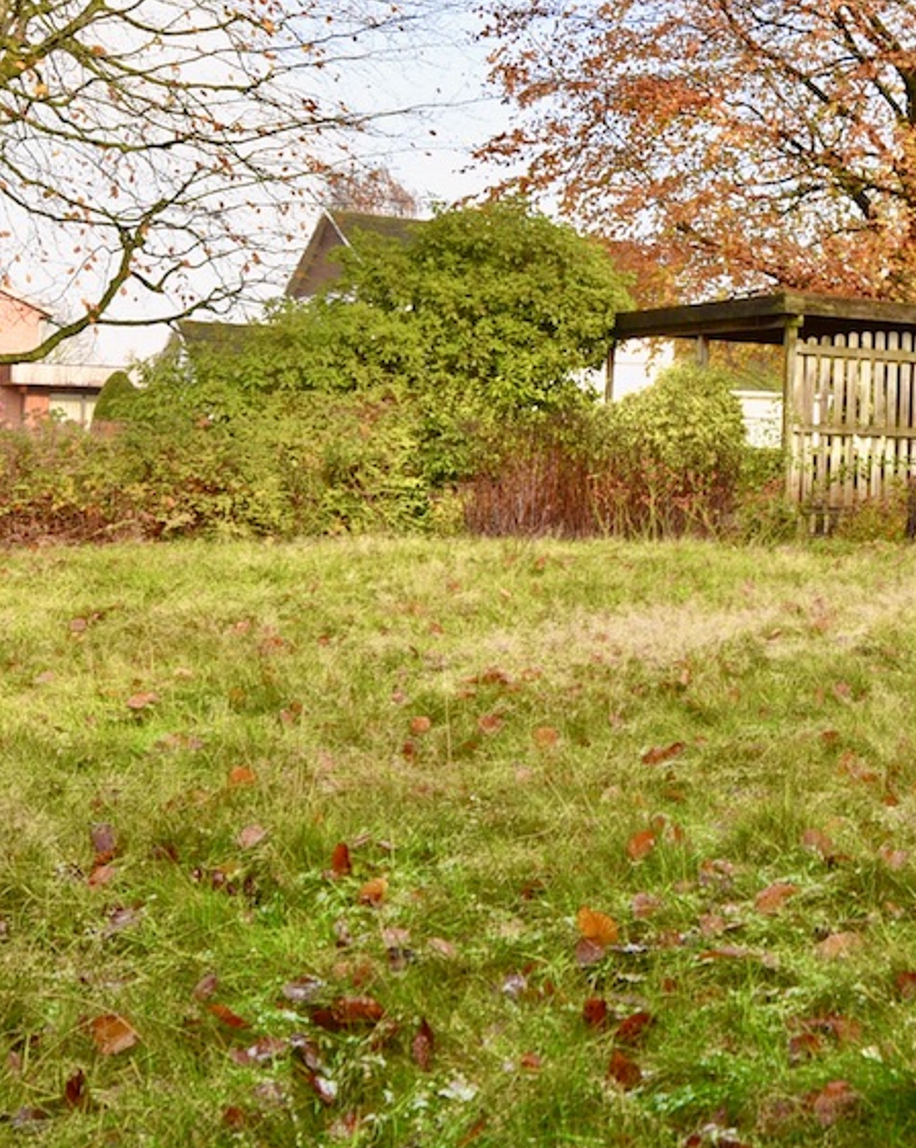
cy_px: 393
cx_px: 1002
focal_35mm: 45
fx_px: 1527
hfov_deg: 30.1
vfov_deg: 40.7
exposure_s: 1/160
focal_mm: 14
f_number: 6.3
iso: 200
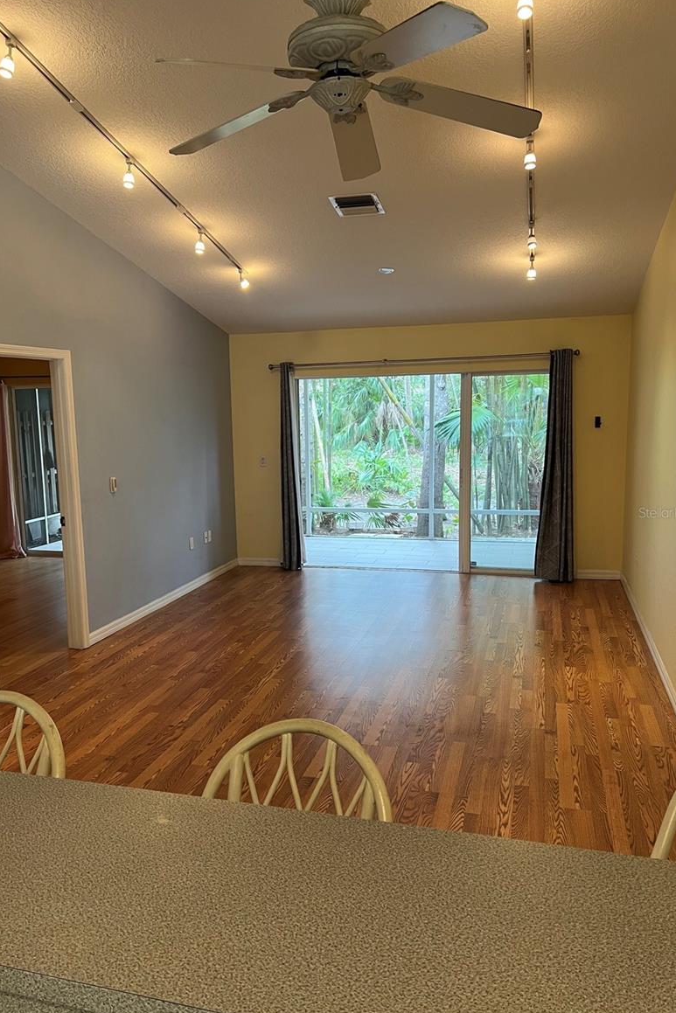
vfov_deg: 65.5
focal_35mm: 28
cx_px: 307
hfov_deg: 46.4
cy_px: 512
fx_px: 788
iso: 100
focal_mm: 5.7
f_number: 1.5
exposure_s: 1/60
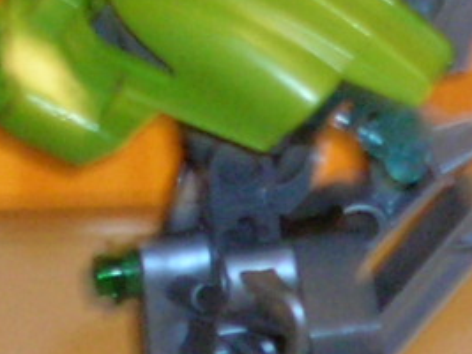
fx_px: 5152
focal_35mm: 378
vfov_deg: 3.9
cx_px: 292
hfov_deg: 5.2
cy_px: 657
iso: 200
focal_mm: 10.4
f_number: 3.6
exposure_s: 1/7.6
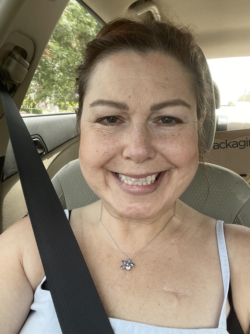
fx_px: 289
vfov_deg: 60.0
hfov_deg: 46.8
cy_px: 167
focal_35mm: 30
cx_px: 125
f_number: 2.2
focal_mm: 2.71
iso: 50
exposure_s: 1/121
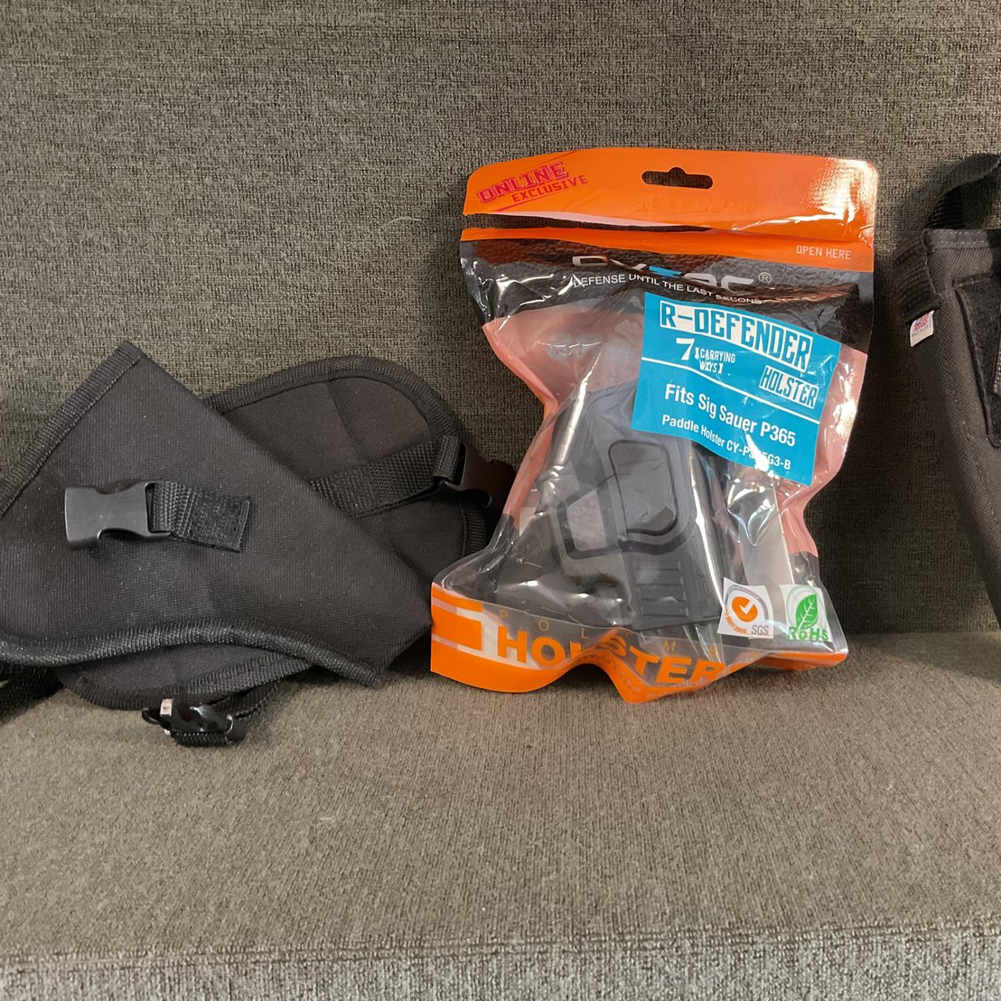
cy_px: 494
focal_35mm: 35
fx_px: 1145
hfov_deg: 46.9
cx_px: 605
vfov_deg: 47.2
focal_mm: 3
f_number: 1.8
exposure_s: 1/30
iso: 250
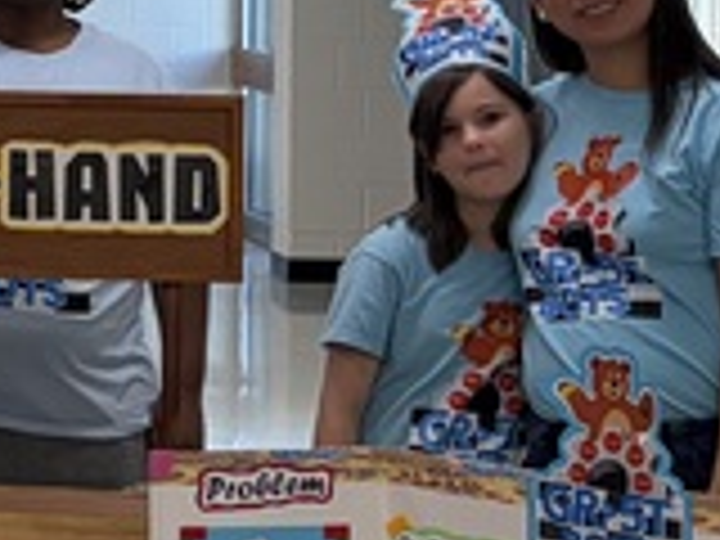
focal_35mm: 166
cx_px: -747
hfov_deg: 10.8
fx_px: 3453
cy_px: 45
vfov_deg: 8.9
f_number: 1.6
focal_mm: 5.96
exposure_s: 1/138
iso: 100
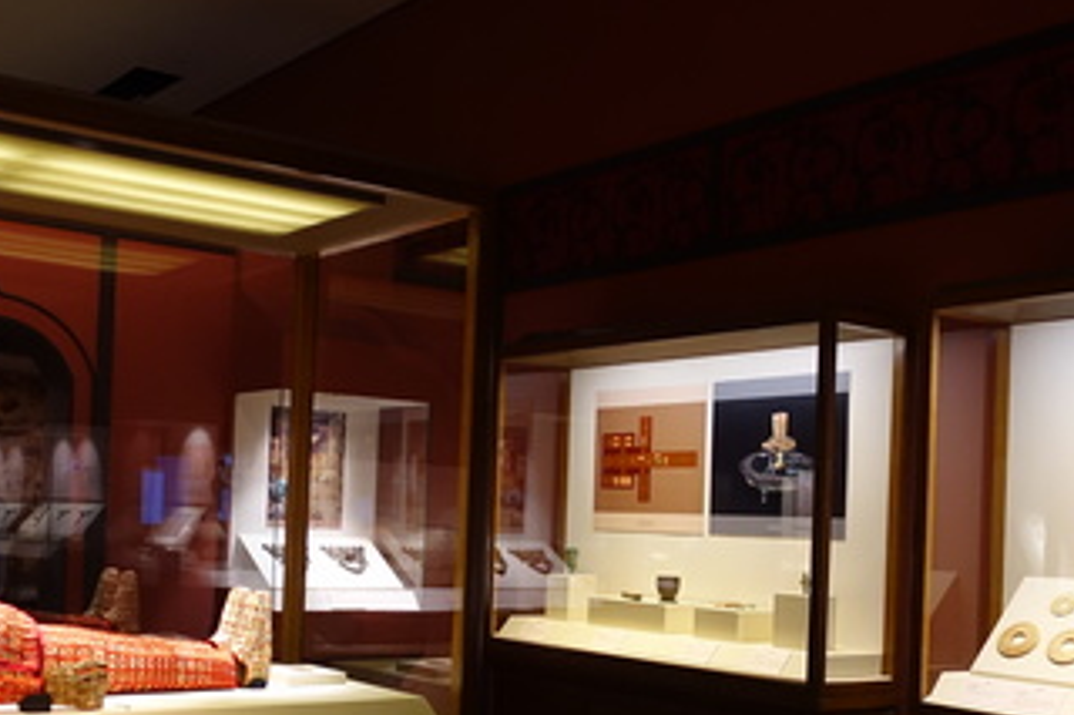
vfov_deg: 29.5
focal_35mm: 45
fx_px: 1342
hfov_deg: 43.6
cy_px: 507
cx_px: 527
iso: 800
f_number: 1.8
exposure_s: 1/30
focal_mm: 8.8
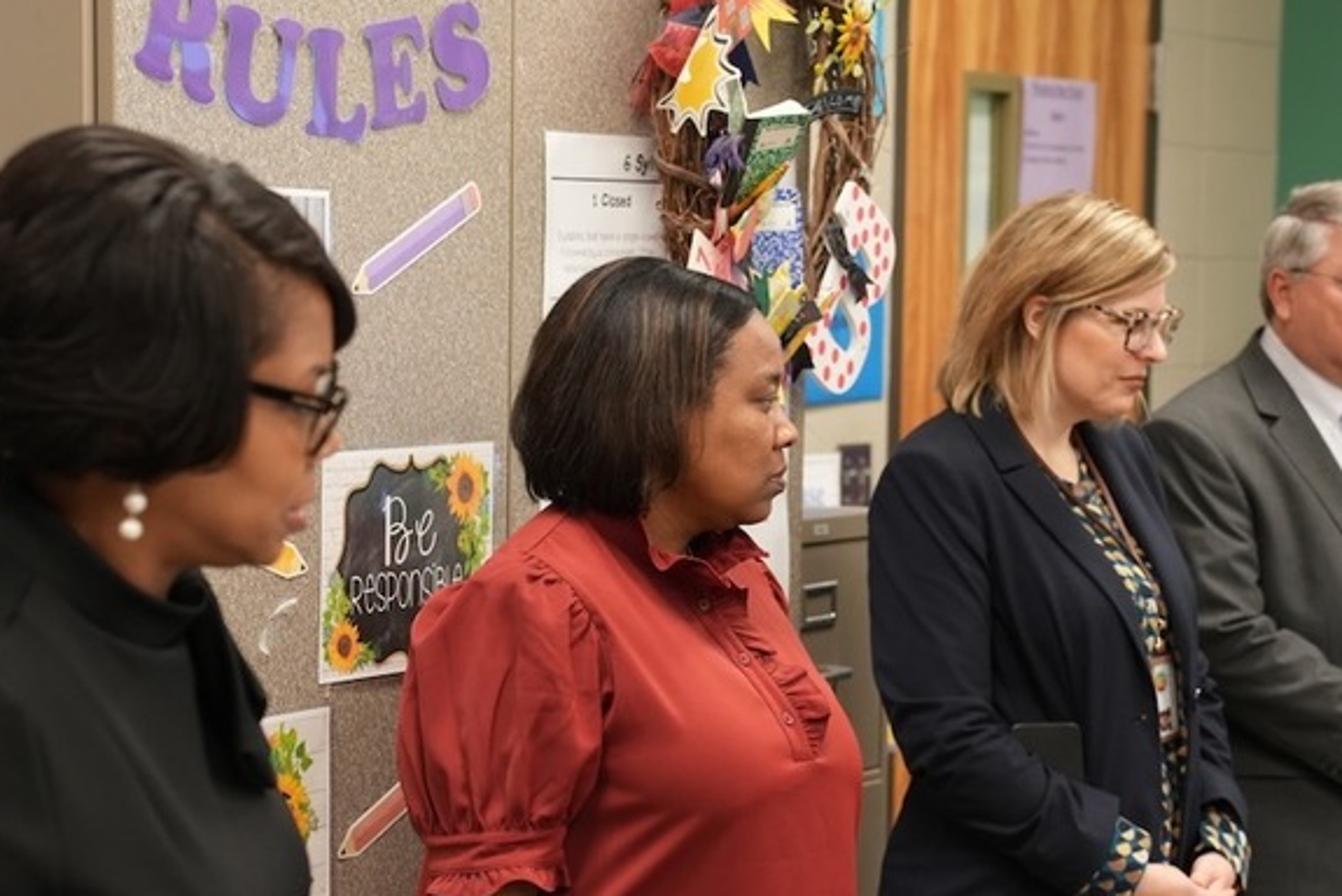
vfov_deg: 13.1
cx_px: 761
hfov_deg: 19.4
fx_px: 3916
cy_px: 508
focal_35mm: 105
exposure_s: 1/160
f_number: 3.5
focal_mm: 59
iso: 1600
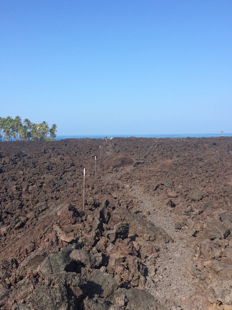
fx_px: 259
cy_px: 155
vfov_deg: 61.7
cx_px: 116
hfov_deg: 48.2
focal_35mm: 29
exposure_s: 1/1282
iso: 32
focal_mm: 4.15
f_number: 2.2
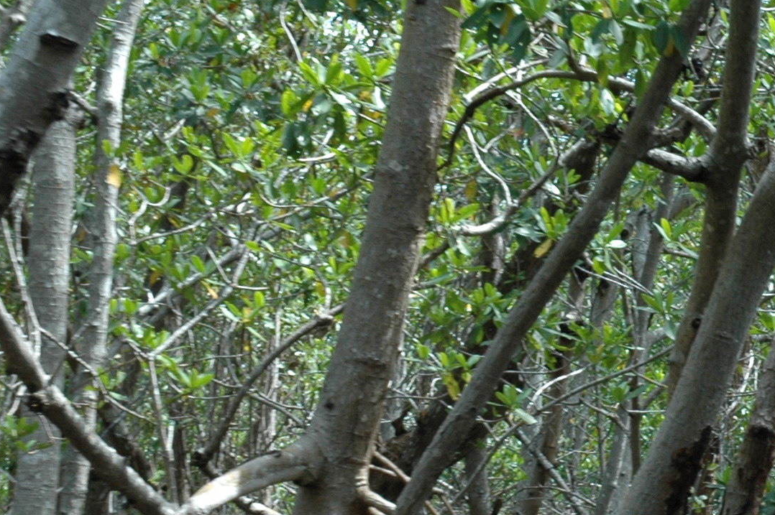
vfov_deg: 8.6
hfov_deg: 12.6
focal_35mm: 159
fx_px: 3420
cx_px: 963
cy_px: 349
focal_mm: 38
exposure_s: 1/200
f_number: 7.1
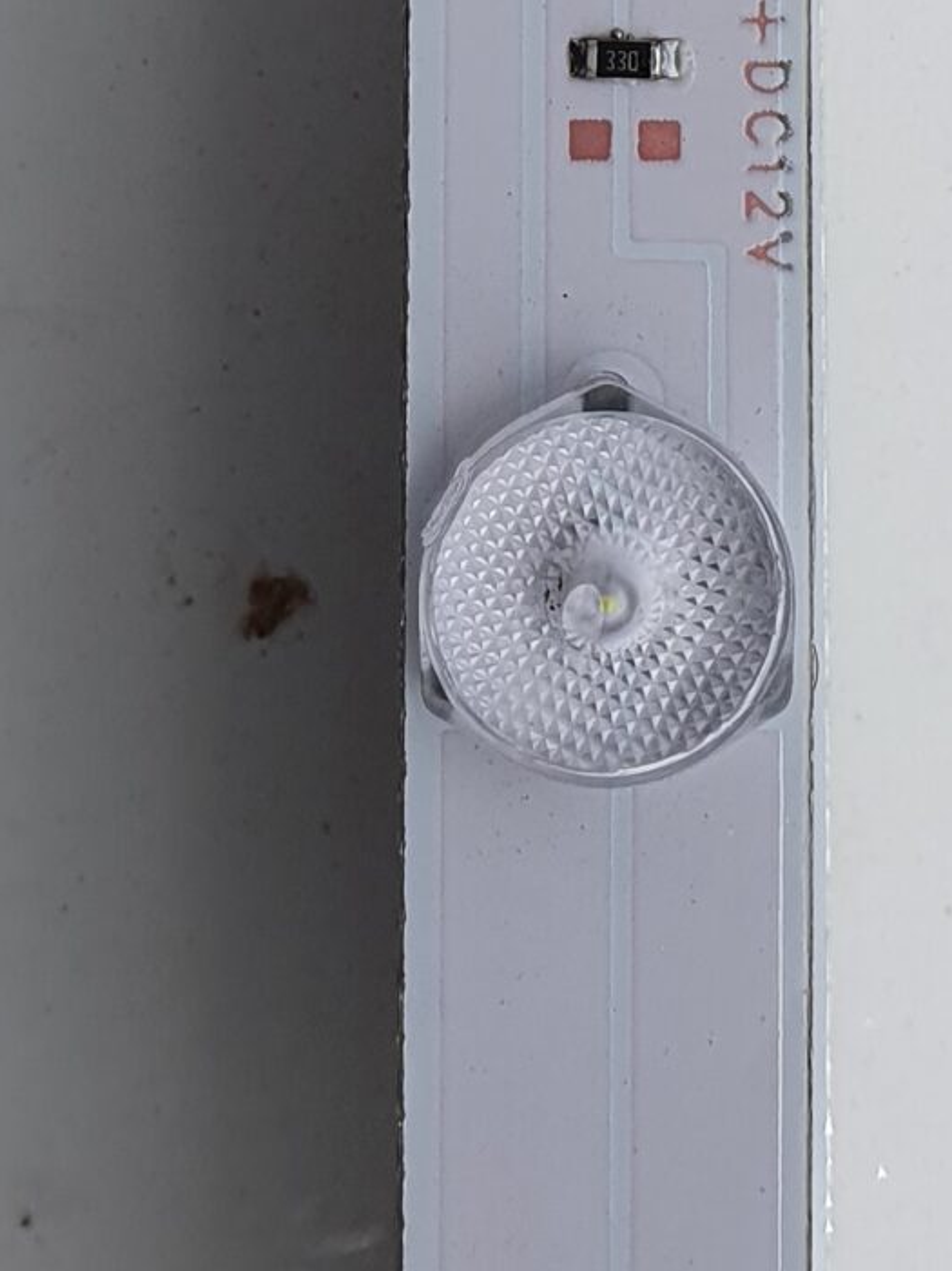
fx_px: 3487
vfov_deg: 19.2
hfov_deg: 15.5
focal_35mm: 95
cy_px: -352
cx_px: 591
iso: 50
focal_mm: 4.32
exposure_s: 1/2528
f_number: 2.4
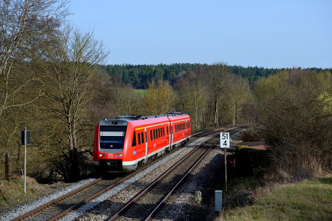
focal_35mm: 86
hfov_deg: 23.6
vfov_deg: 15.9
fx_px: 793
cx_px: 166
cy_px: 110
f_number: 5.6
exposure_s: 1/1600
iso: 250
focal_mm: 86
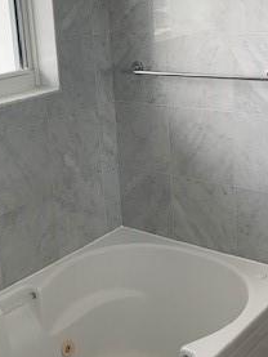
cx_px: 125
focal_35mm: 60
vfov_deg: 31.9
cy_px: 122
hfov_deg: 24.4
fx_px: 619
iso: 40
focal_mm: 4.25
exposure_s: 1/121
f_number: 1.8
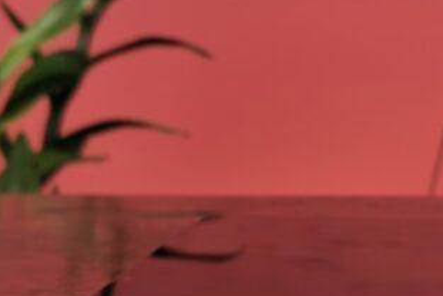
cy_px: 295
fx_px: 1244
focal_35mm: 101
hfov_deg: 20.0
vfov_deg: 13.4
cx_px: 352
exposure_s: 1/2481
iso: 50
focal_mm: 5.56
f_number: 1.6
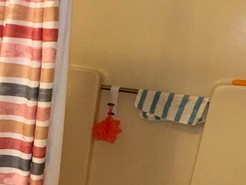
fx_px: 377
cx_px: -63
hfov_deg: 29.9
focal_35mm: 53
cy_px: 126
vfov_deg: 27.4
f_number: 2.2
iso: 80
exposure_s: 1/66
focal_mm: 2.22
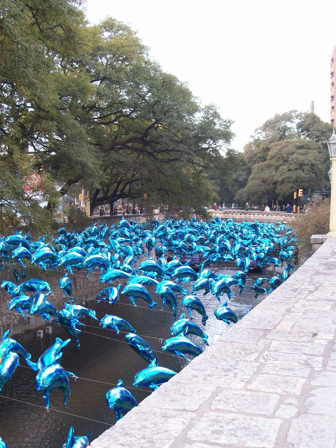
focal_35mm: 45
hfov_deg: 32.2
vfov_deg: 42.1
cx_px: 168
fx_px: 582
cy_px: 224
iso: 140
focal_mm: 7.6
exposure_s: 1/96.7
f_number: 3
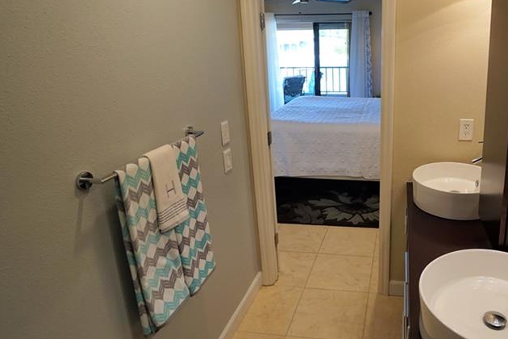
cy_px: 135
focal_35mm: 26
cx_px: 350
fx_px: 367
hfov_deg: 67.0
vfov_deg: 49.2
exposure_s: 1/160
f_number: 4
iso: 800
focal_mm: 16
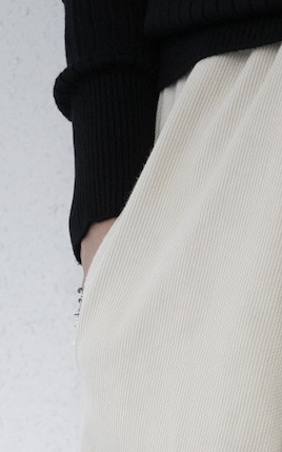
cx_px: 447
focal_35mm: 157
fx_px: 1931
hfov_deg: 8.1
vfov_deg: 12.4
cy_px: 769
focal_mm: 44
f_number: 5.6
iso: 5000
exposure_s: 1/200
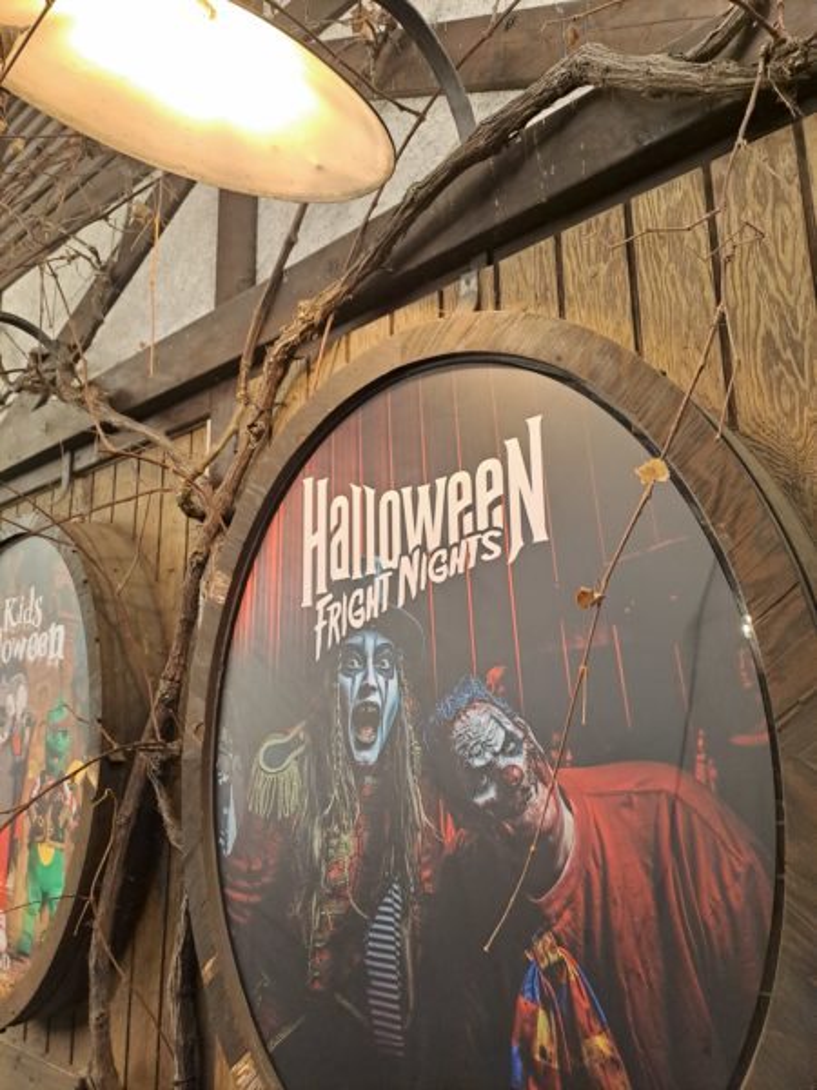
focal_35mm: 25
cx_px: 408
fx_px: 787
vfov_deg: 69.4
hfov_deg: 54.9
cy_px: 545
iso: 160
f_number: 1.8
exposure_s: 1/33
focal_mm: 4.65
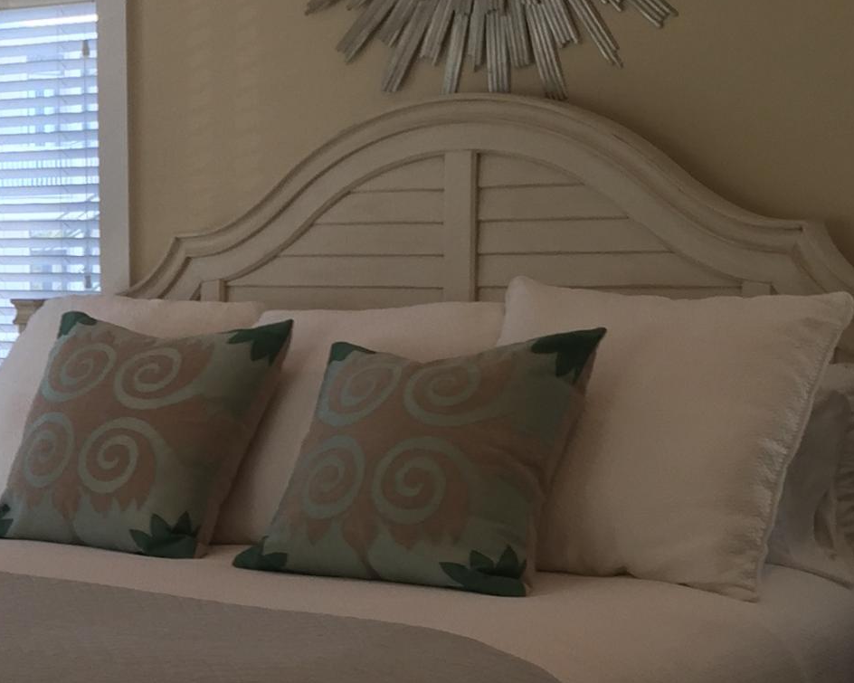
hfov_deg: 20.0
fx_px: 2275
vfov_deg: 17.0
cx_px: -173
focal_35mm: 90
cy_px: 472
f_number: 2.2
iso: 32
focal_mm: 4.15
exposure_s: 1/60
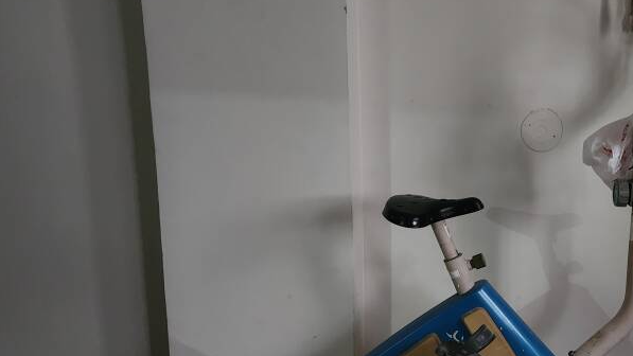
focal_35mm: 42
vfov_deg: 28.1
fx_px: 705
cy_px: 247
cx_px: 494
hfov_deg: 46.2
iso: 1000
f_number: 1.8
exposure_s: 1/25
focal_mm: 6.4
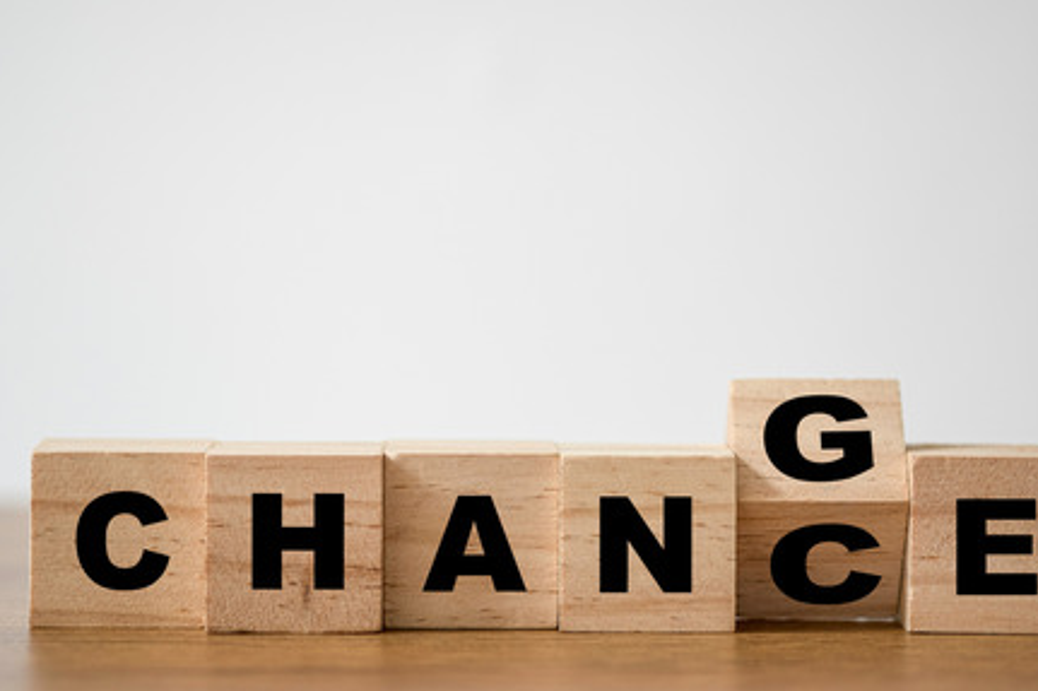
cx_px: 573
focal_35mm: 117
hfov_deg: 17.5
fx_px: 3372
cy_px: 350
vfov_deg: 11.7
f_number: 2.4
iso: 100
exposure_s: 1/125
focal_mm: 60
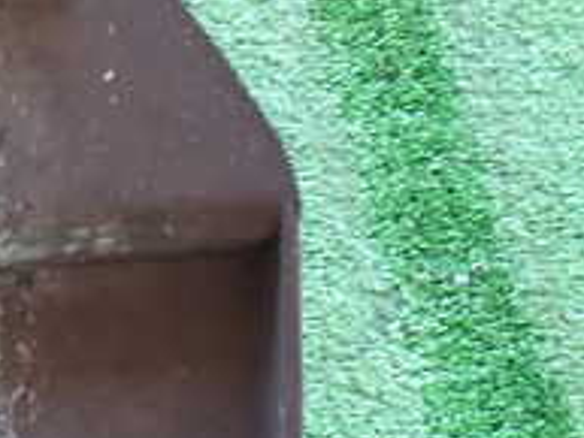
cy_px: 266
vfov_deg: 13.2
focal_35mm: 112
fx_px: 1891
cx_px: -315
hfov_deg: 16.0
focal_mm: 6.37
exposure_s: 1/40
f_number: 2.5
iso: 500
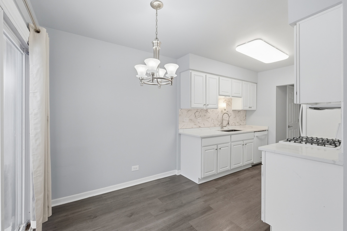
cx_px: 174
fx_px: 145
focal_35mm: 15
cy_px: 116
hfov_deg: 100.4
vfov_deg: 77.3
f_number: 7.1
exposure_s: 1/750
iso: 800
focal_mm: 10
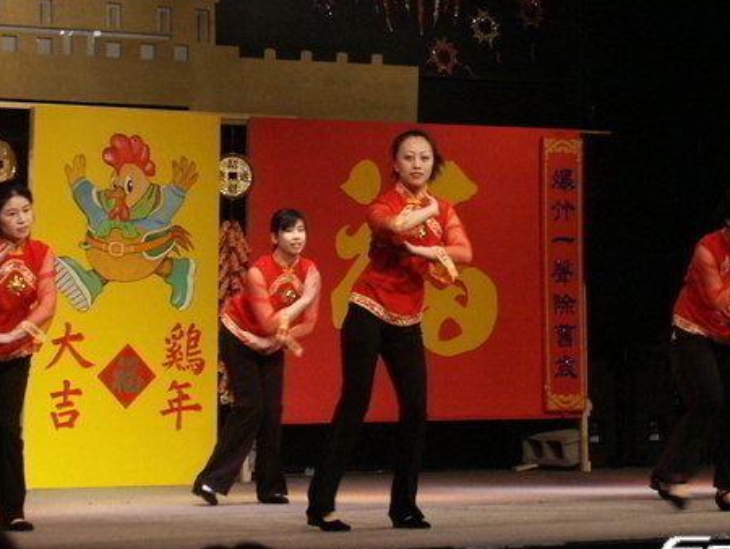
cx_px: 462
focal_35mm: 151
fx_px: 3186
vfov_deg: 9.8
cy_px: 84
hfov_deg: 13.1
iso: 200
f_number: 3.5
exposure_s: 1/45
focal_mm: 21.08
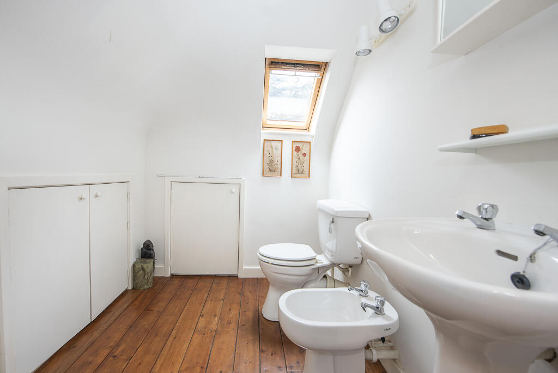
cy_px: 186
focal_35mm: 14
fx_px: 217
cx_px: 279
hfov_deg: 104.2
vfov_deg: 81.3
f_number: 5.6
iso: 500
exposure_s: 1/8
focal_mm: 14
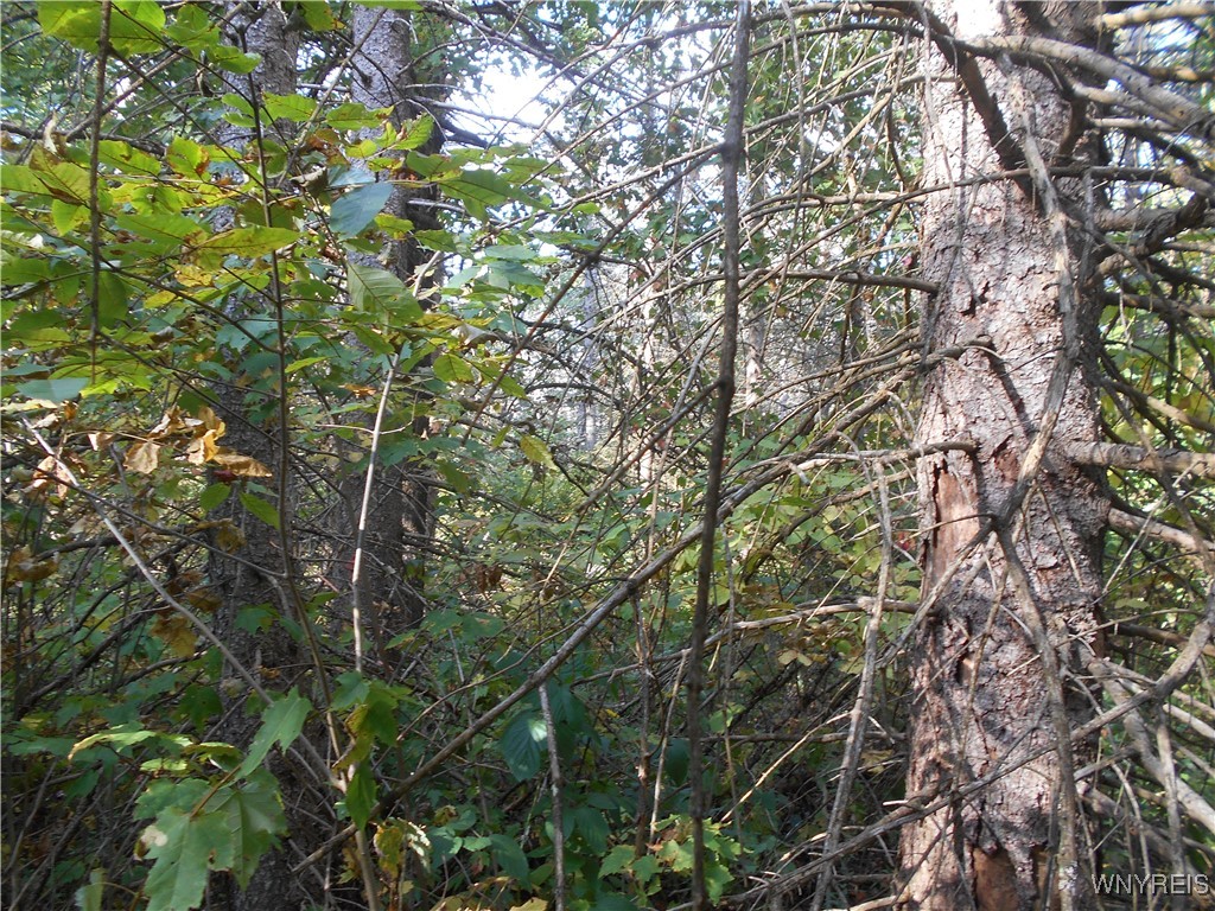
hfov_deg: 67.3
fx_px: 913
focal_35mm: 26
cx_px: 608
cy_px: 456
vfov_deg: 53.1
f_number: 3.2
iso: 80
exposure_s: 1/30
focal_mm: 4.6
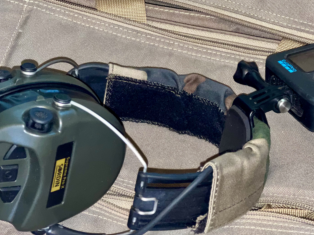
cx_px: 162
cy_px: 125
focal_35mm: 112
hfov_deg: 17.6
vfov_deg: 13.2
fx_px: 1016
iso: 320
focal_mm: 9
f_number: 2.8
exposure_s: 1/30
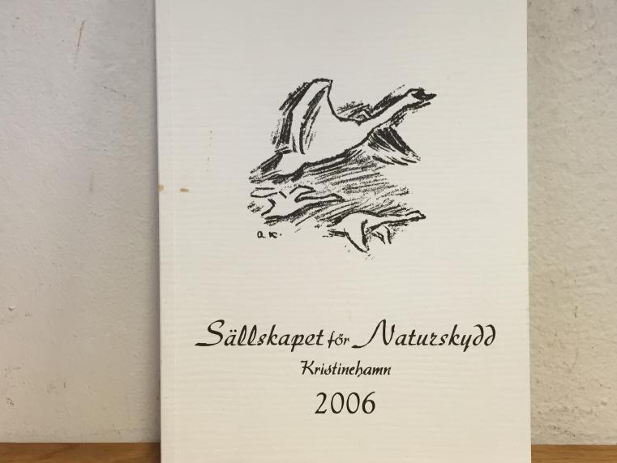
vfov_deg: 36.8
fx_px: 695
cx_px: 343
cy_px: 221
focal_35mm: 39
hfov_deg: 47.8
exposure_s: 1/33
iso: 100
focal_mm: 4.15
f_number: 2.2
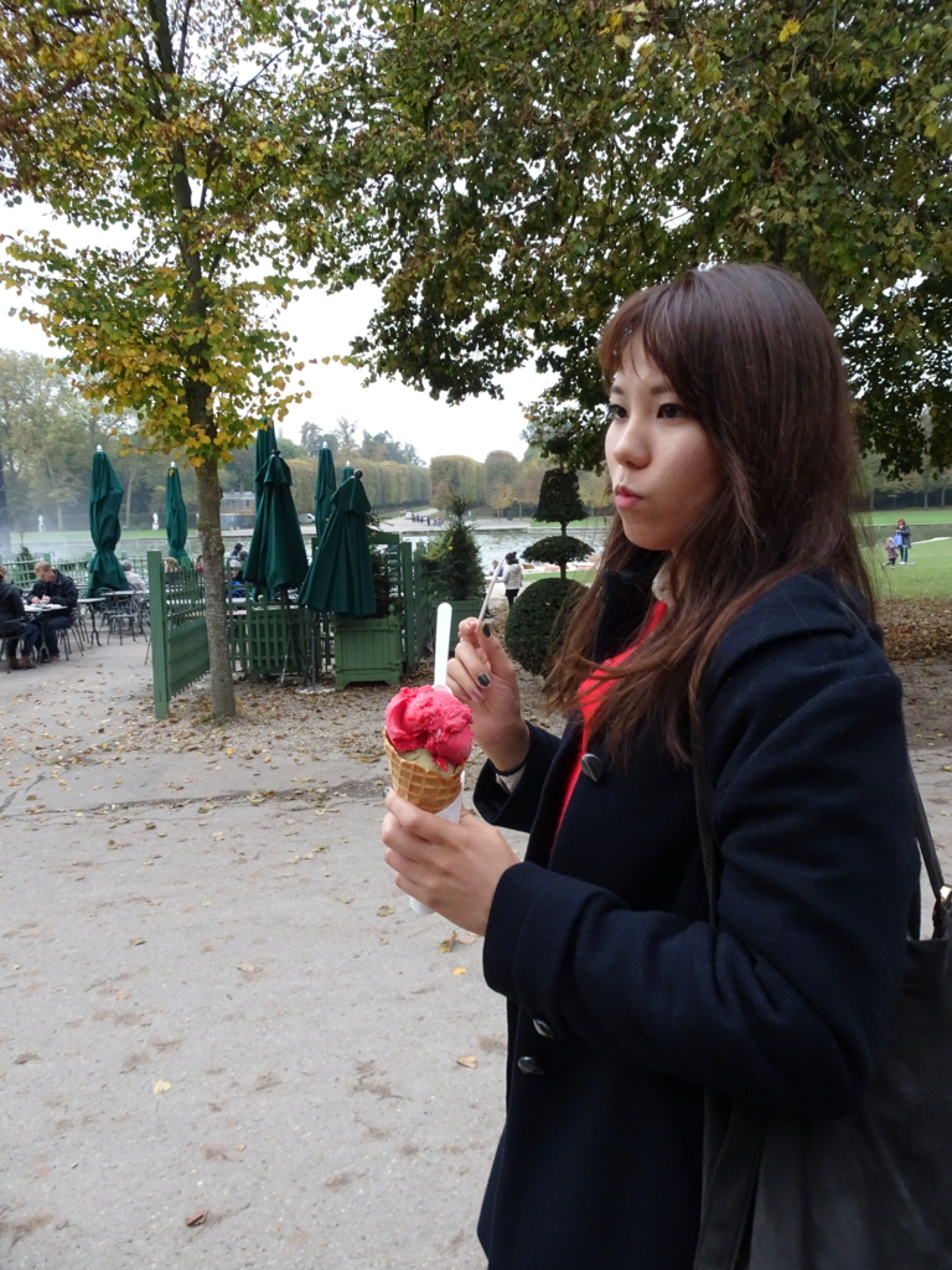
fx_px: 880
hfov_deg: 56.8
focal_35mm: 24
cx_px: 476
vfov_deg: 71.6
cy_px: 635
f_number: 3.5
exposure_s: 1/250
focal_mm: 4.1
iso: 400
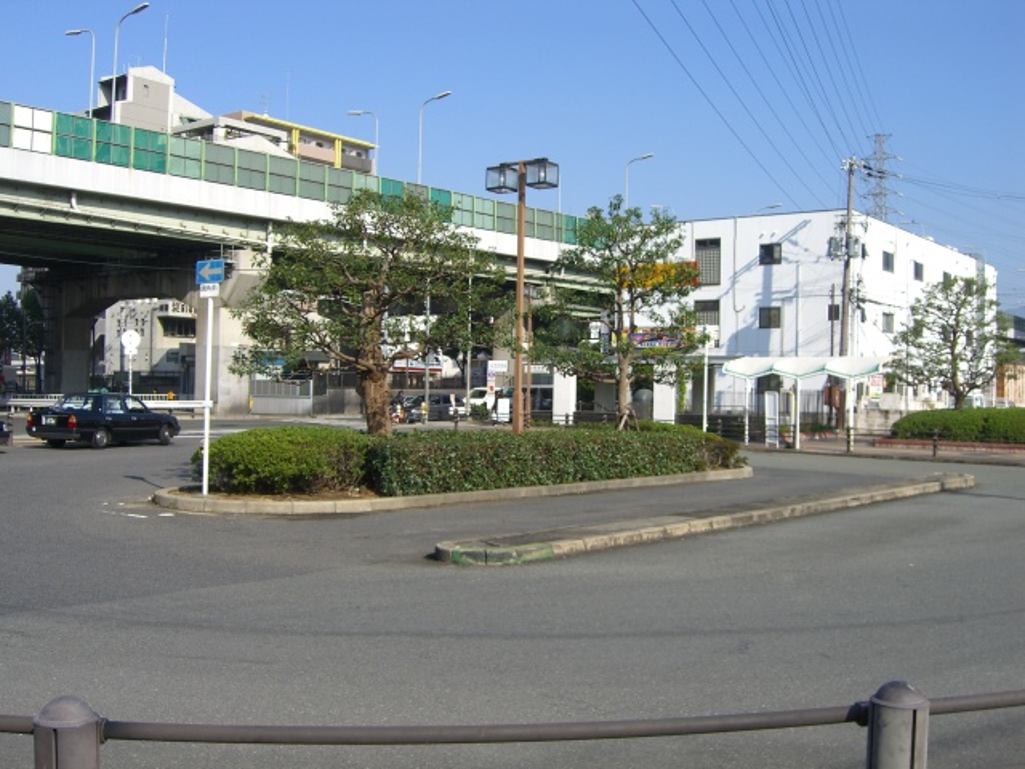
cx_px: 512
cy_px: 384
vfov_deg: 37.7
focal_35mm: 38
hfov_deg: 49.0
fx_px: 1125
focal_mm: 7.9
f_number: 8
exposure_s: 1/125
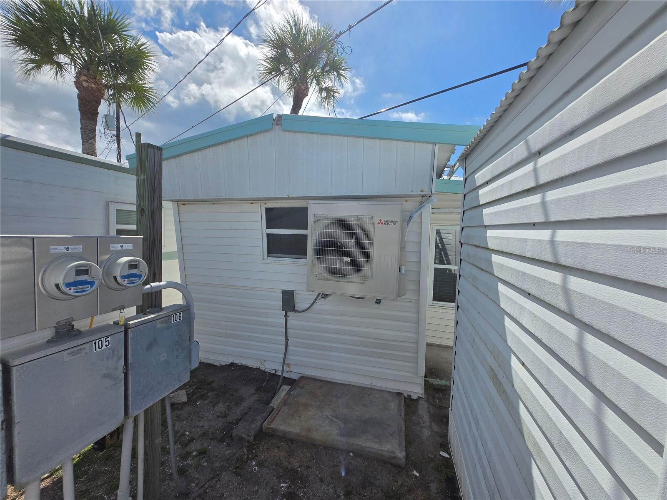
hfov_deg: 106.2
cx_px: 334
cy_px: 250
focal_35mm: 13
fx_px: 250
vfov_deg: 89.9
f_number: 2.2
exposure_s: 1/2116
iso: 25
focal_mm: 1.7
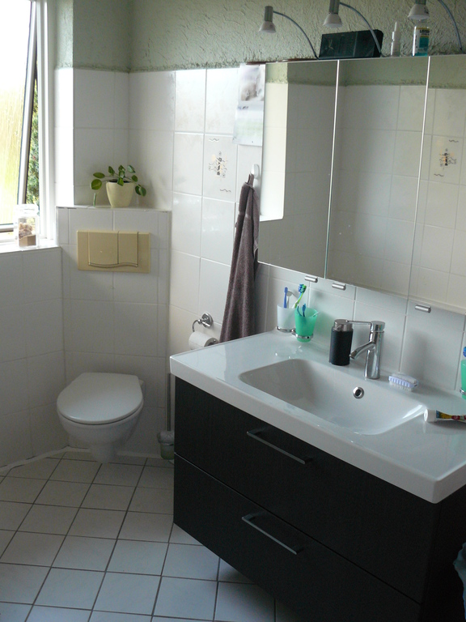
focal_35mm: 36
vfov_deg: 51.4
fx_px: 646
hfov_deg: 39.7
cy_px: 311
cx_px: 233
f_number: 2.8
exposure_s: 1/30
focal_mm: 6
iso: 200
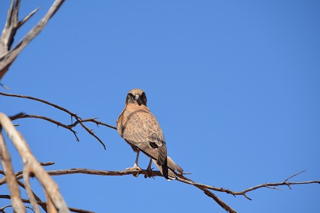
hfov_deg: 5.9
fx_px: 3129
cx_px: 148
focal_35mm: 352
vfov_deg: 3.9
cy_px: 116
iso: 400
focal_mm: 200
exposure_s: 1/1600
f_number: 6.3
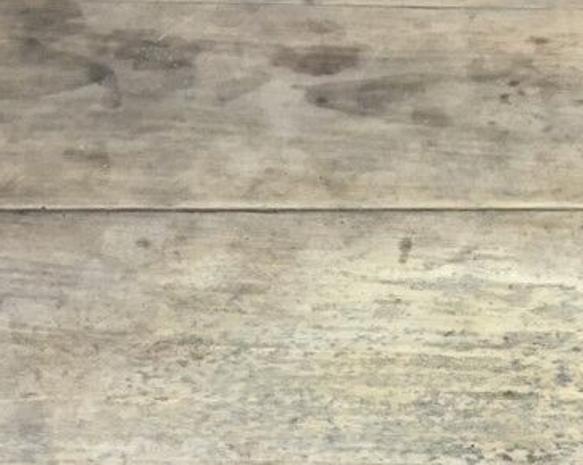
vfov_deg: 23.0
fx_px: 1138
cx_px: 443
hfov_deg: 28.3
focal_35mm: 66
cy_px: 322
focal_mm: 3.3
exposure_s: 1/33
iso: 200
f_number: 2.4
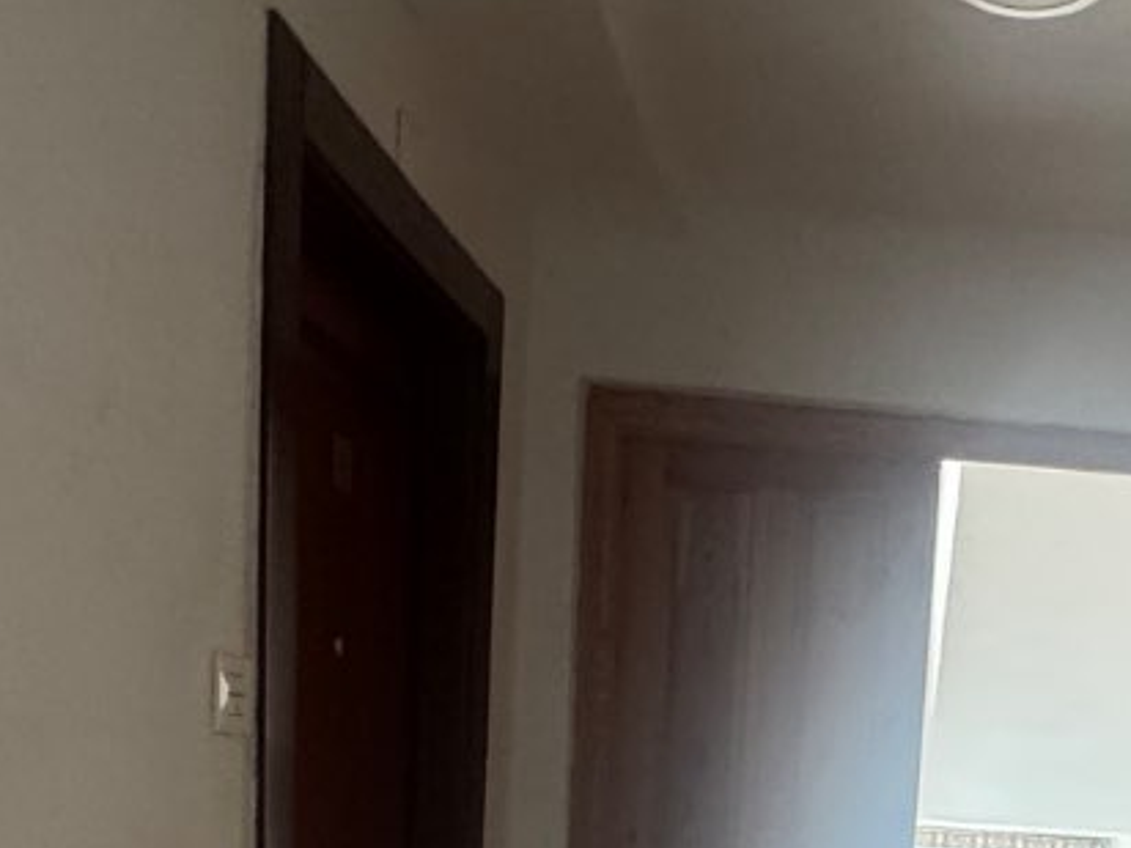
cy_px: 1096
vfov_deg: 24.9
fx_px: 1666
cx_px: 917
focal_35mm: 51
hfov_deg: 36.1
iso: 320
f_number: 2.2
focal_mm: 2.22
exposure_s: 1/60
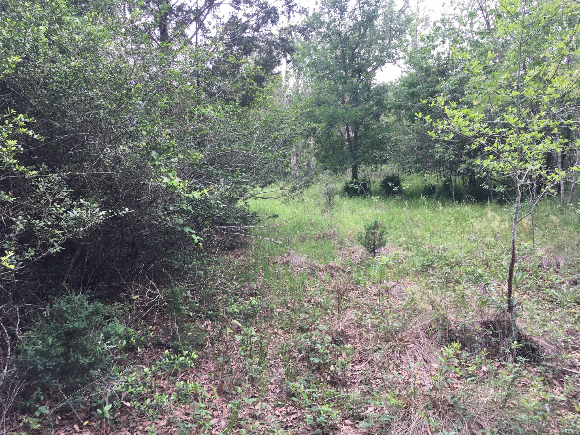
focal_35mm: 29
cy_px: 218
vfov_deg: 48.2
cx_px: 290
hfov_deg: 61.7
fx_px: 486
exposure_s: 1/195
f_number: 2.2
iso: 25
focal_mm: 4.15
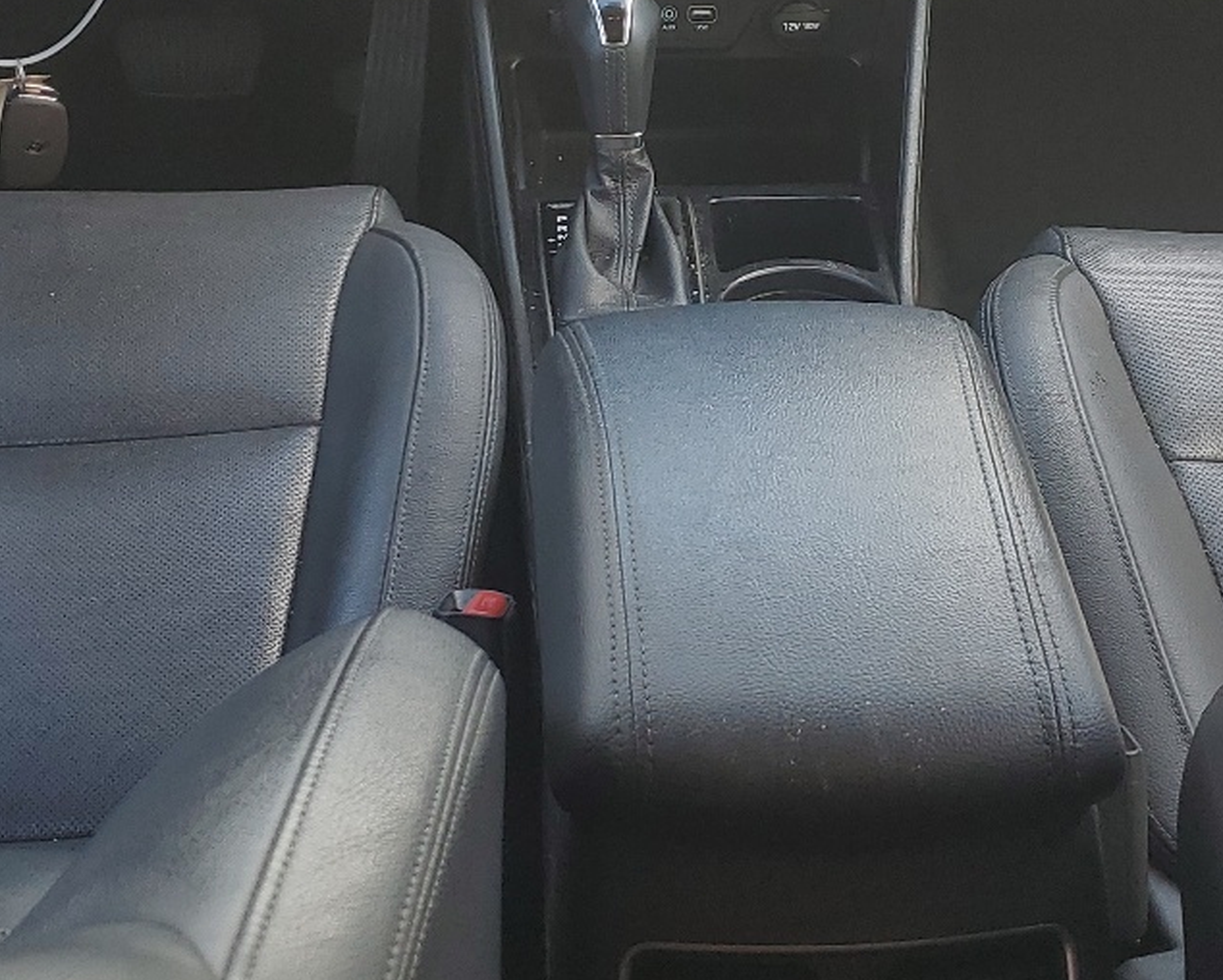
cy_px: 233
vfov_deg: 23.6
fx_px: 2318
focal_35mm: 64
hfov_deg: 29.5
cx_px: 675
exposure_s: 1/156
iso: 50
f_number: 1.5
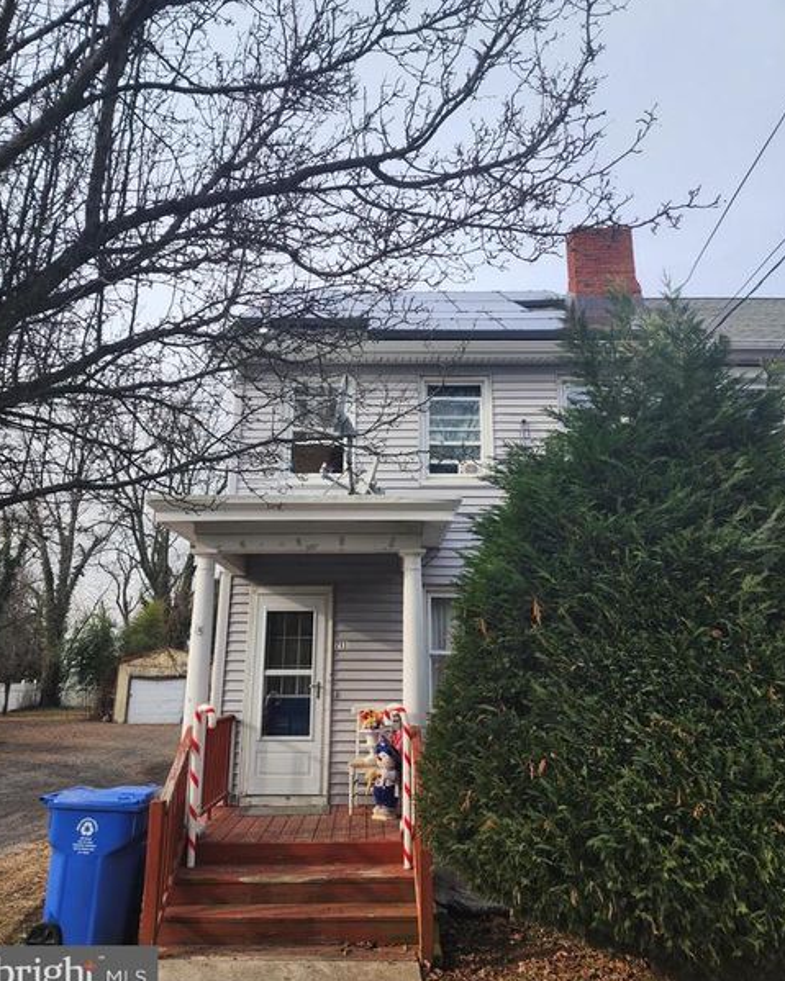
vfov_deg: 68.0
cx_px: 390
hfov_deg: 56.8
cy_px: 458
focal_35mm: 25
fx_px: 726
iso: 12
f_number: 1.8
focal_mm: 6.4
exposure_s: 1/411
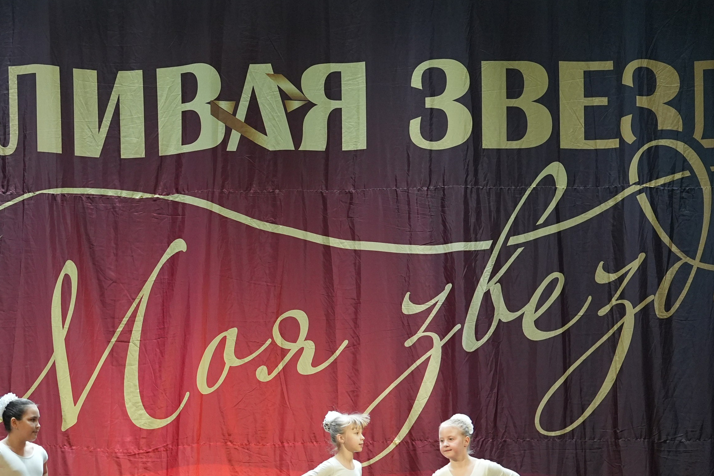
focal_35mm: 192
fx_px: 3808
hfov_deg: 10.7
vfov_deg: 7.2
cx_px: 97
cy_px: 285
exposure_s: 1/400
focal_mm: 108
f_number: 2.8
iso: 2500
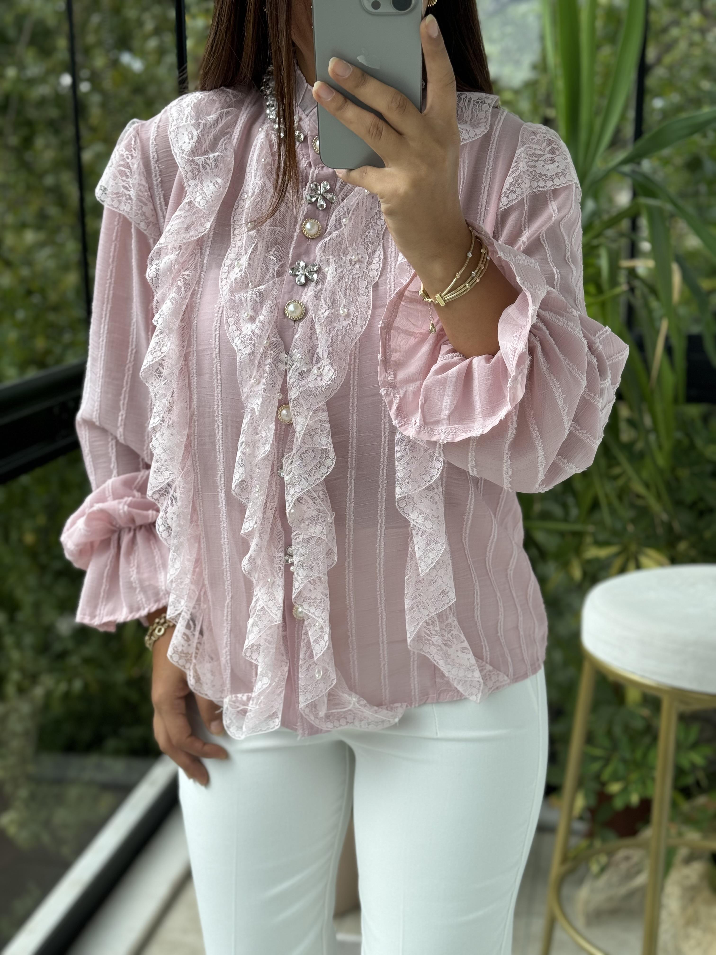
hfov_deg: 30.3
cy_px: 478
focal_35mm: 48
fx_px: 1324
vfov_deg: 39.7
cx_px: 358
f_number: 1.78
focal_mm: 6.76
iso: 50
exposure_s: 1/124
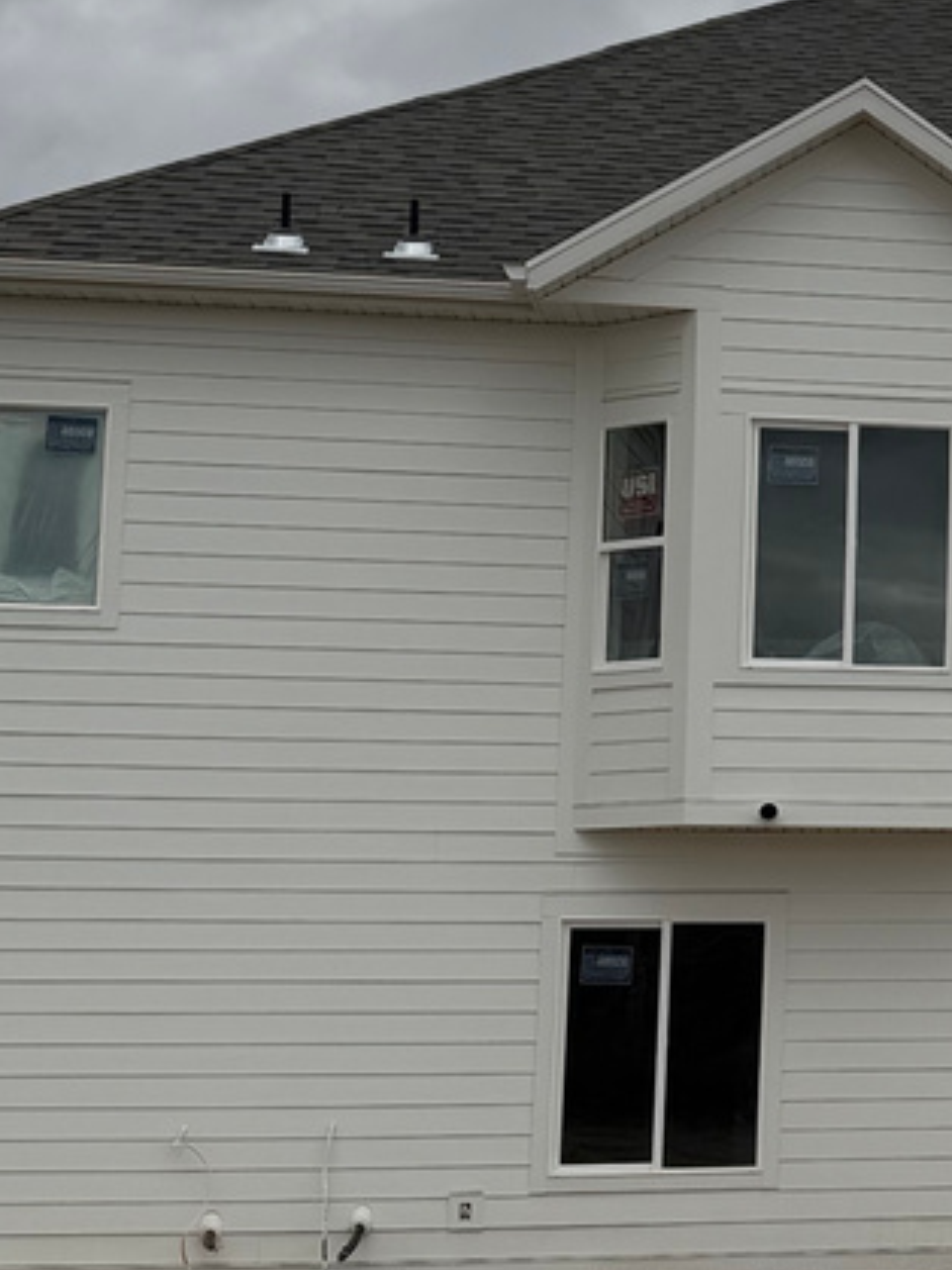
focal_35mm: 88
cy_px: 582
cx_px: 1546
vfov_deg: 22.3
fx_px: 3229
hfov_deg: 15.2
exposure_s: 1/5319
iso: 80
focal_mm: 6.76
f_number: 1.78
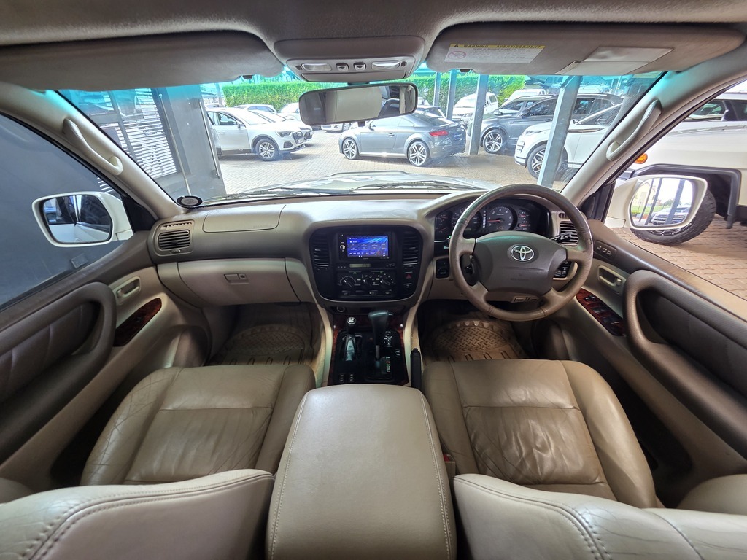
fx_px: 281
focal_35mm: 13
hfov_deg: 106.2
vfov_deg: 89.9
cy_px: 280
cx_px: 374
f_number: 2.2
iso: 80
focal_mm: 2.2
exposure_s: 1/30.1
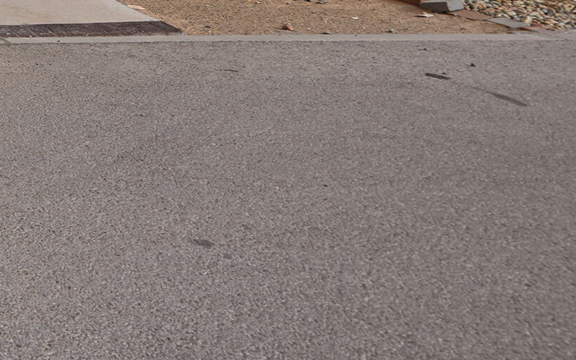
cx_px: -354
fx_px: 848
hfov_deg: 25.0
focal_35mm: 54
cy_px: -208
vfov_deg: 20.1
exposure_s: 1/25
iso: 80
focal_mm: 16
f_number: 8
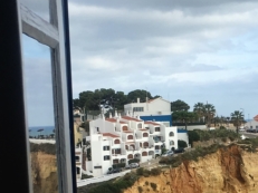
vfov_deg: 14.5
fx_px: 745
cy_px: 200
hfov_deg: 19.3
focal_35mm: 100
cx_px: 235
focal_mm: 4.15
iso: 25
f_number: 2.2
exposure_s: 1/1166
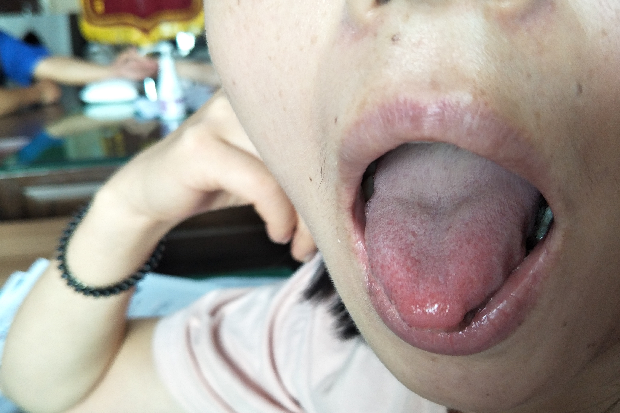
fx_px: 482
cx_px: 274
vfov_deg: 46.4
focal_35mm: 28
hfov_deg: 65.3
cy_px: 223
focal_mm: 4.1
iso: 128
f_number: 1.7
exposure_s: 1/33
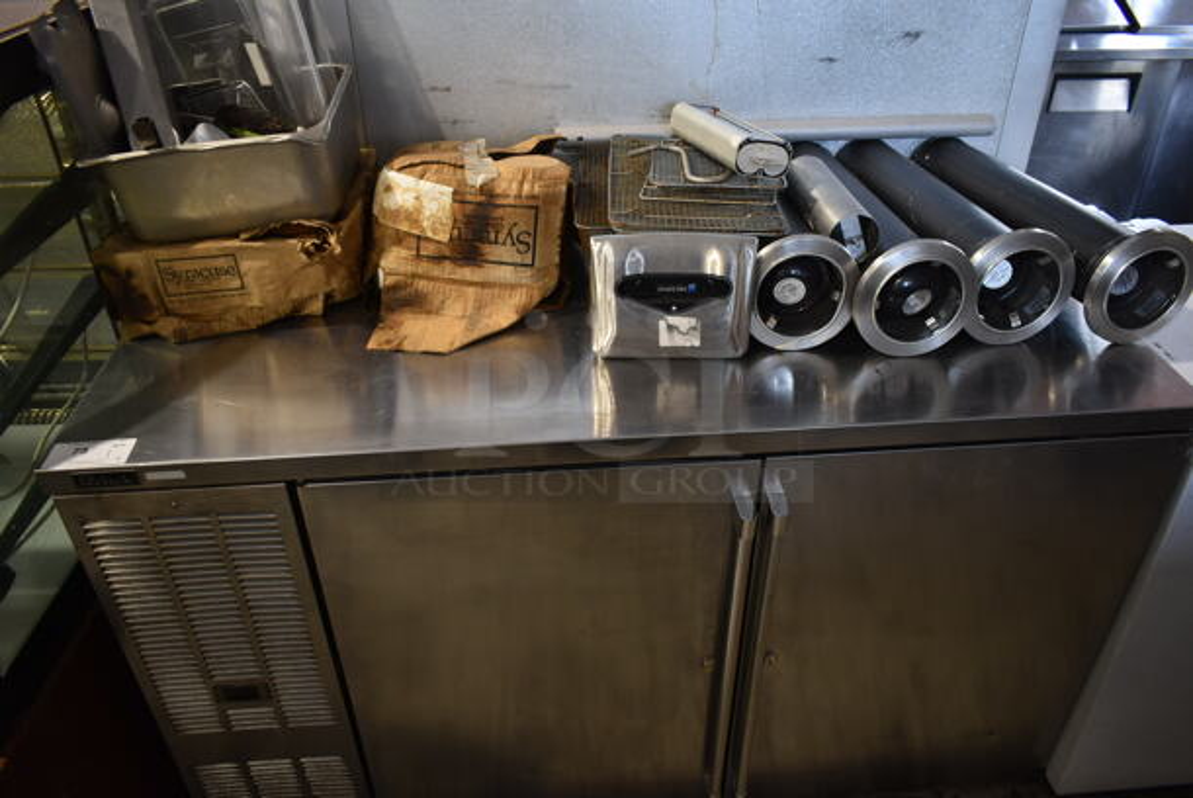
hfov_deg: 67.3
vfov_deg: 48.0
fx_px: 896
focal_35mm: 27
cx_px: 596
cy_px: 399
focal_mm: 18
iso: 500
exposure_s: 1/30
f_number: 3.5
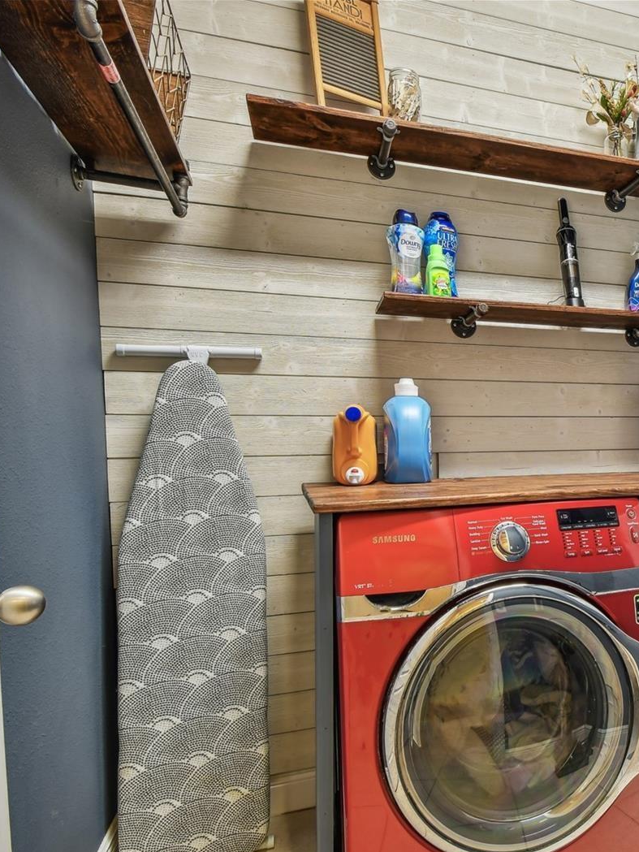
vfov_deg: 76.4
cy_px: 432
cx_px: 538
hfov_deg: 55.4
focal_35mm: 22
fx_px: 541
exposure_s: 1/1.25
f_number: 7.1
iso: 100
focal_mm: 10
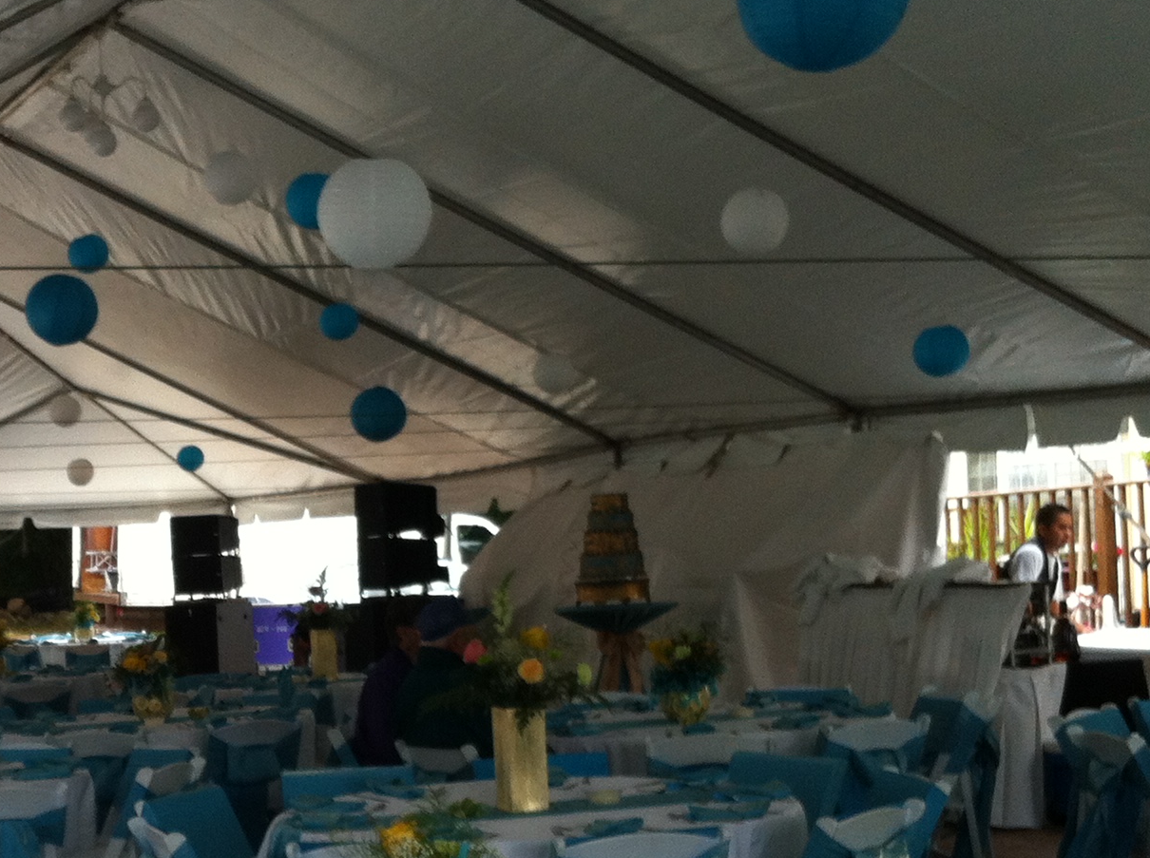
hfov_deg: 25.5
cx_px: 208
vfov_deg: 19.5
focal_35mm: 75
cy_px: 571
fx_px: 2487
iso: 100
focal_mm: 3.85
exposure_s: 1/60
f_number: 2.8
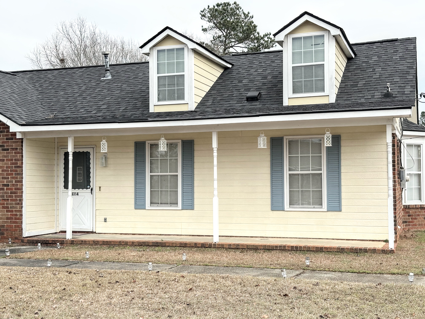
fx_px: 589
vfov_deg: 30.3
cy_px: 160
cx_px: 212
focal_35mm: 48
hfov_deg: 39.7
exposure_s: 1/2809
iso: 64
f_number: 1.78
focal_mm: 6.86
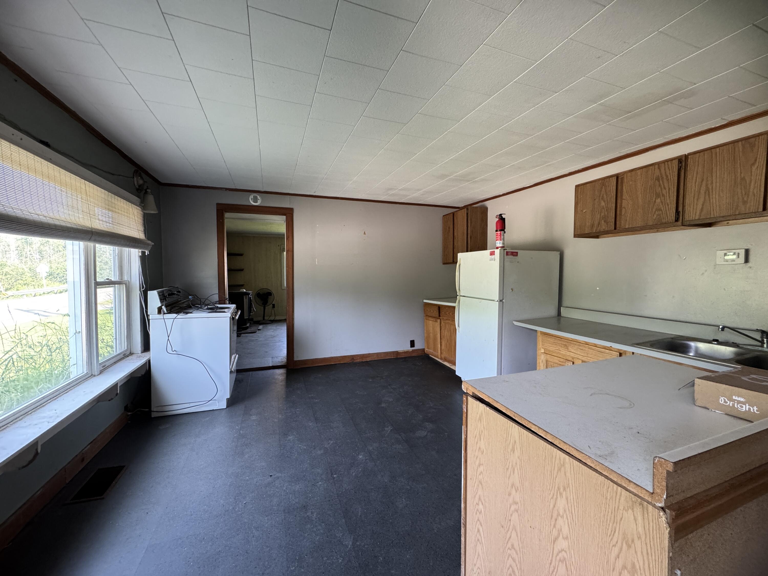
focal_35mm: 14
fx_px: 311
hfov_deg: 102.1
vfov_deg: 85.7
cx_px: 384
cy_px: 288
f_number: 2.2
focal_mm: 2.22
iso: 320
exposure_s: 1/73
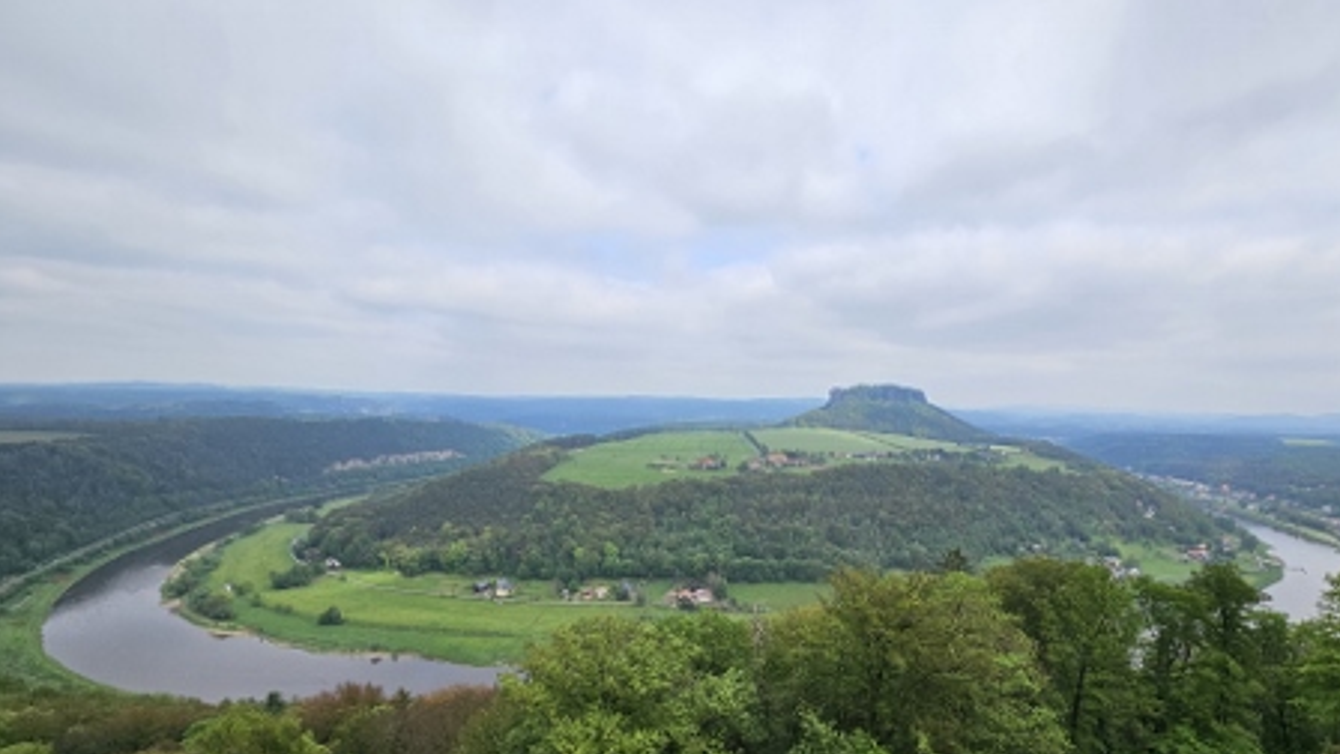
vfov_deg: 69.2
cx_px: 704
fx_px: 533
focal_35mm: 15
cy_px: 482
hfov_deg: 102.9
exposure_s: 1/2163
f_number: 2.2
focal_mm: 2.2
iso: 50
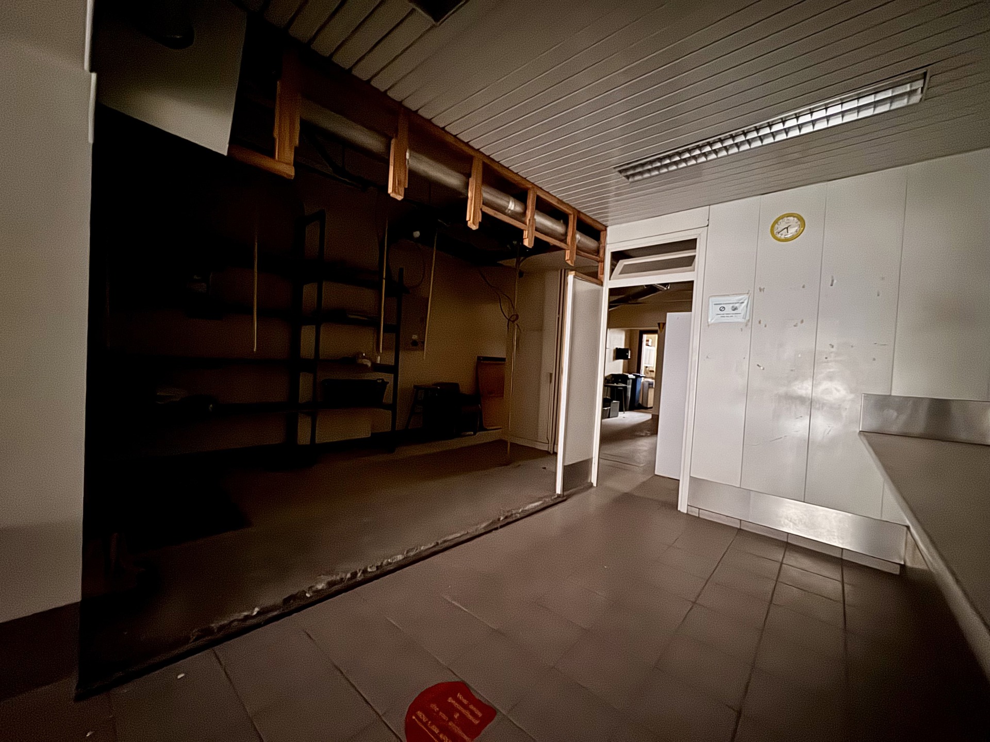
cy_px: 371
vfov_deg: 85.7
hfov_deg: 102.1
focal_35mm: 14
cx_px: 495
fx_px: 400
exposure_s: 1/8
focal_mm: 2.22
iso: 2500
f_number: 2.2
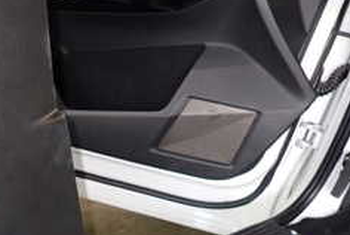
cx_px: 22
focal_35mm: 66
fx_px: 642
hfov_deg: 29.0
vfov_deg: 20.3
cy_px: 210
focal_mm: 4.5
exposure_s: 1/30
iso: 250
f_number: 2
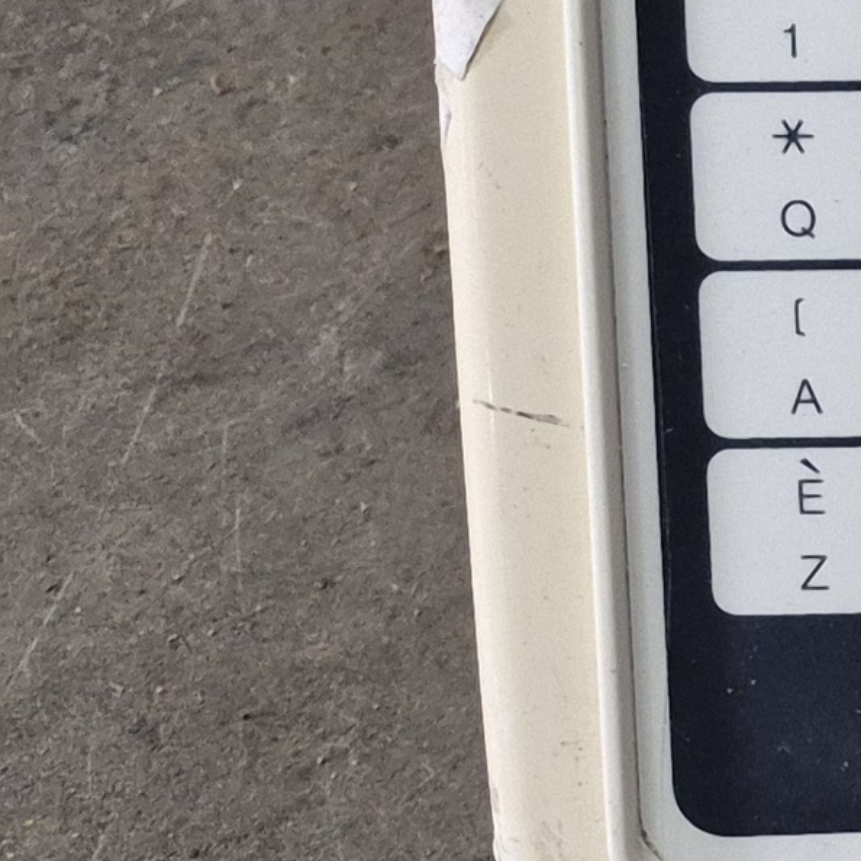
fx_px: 3855
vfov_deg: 12.4
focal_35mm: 137
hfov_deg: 9.1
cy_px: -229
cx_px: 2896
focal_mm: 5.4
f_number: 1.8
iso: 250
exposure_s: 1/120
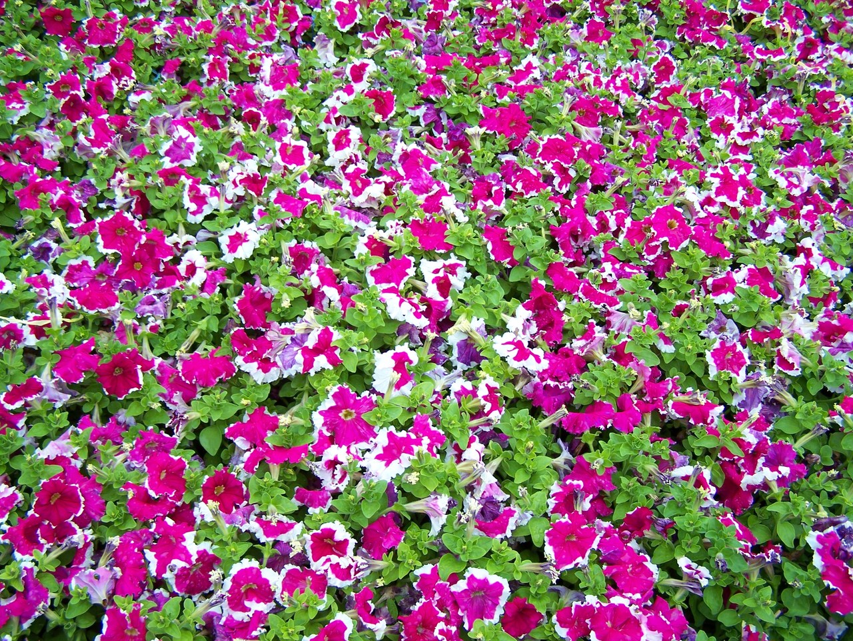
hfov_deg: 49.0
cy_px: 320
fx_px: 937
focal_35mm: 38
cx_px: 426
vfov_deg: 37.7
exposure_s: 1/160
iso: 80
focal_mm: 6.3
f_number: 2.8
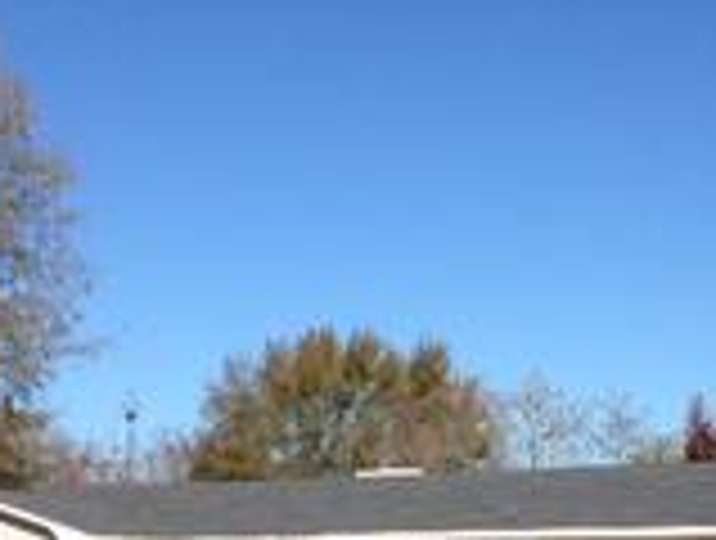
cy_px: 576
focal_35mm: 76
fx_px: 1576
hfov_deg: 25.6
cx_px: 432
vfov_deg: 18.8
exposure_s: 1/1623
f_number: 2.4
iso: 50
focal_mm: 4.28
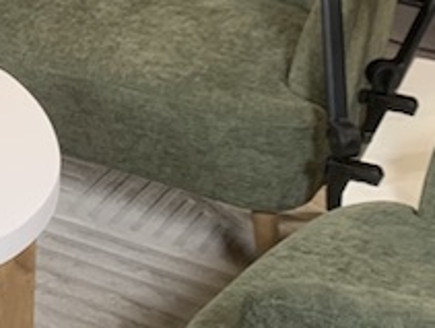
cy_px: -87
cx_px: -167
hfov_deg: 15.1
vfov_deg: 11.8
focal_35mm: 123
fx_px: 1548
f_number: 1.8
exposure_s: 1/71
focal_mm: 4.25
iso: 100
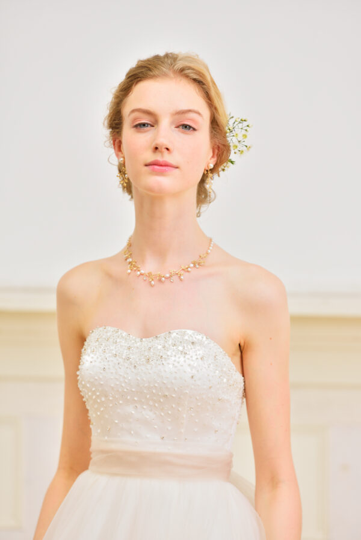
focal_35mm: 145
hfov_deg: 9.5
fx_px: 2179
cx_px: 180
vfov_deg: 14.1
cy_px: 270
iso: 100
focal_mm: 145
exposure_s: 1/200
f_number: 4
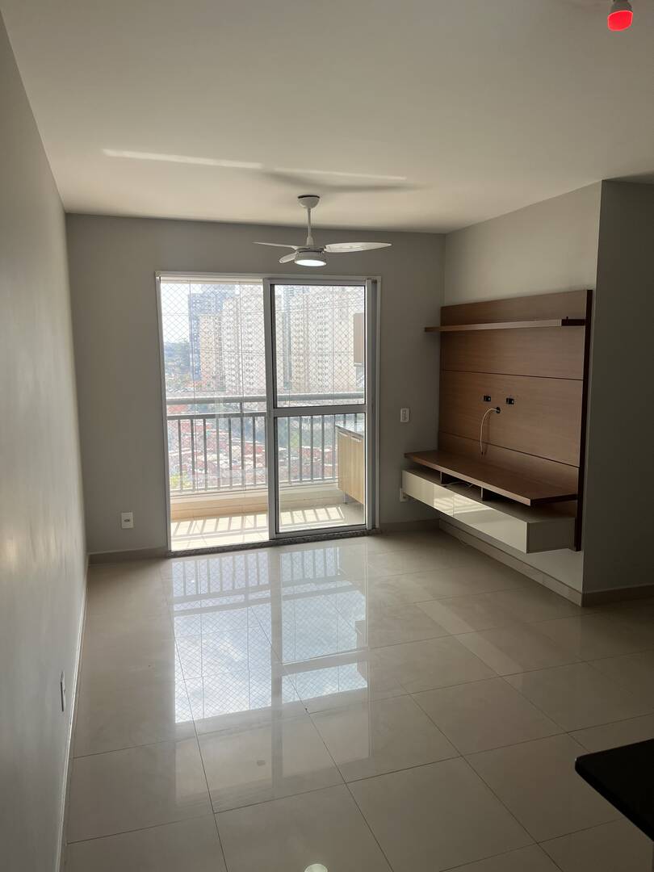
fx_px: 655
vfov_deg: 67.3
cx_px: 327
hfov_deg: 53.1
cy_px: 436
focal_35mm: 26
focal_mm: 5.1
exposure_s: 1/696
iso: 50
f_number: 1.6
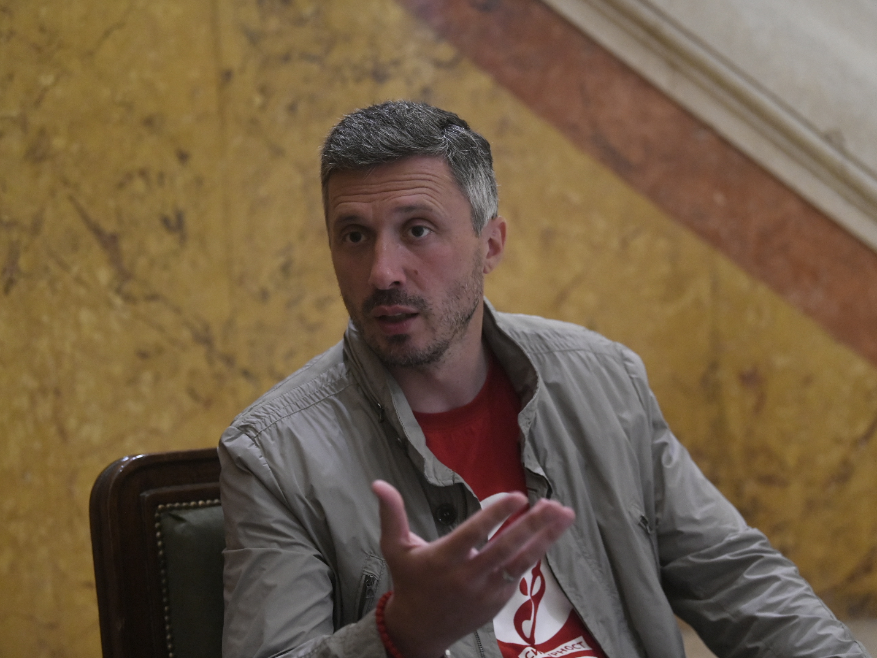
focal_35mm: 98
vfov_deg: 15.1
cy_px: 331
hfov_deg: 20.0
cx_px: 417
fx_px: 2483
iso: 8000
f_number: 2.8
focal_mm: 90
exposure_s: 1/100
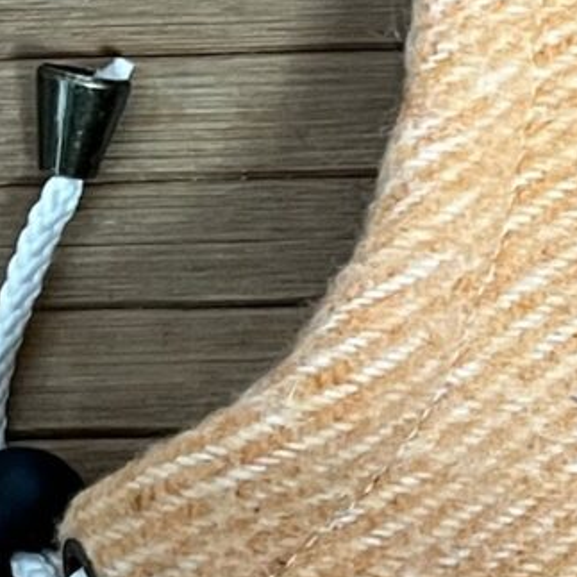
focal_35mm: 182
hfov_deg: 9.0
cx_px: 1154
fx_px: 3432
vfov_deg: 9.6
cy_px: 109
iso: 320
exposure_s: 1/60
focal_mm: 5.1
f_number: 1.6
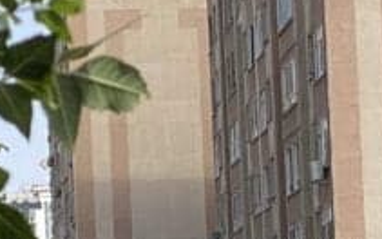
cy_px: 310
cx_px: 480
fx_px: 2791
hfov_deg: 7.7
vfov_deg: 4.9
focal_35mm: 268
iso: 20
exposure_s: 1/922
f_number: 2
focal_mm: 6
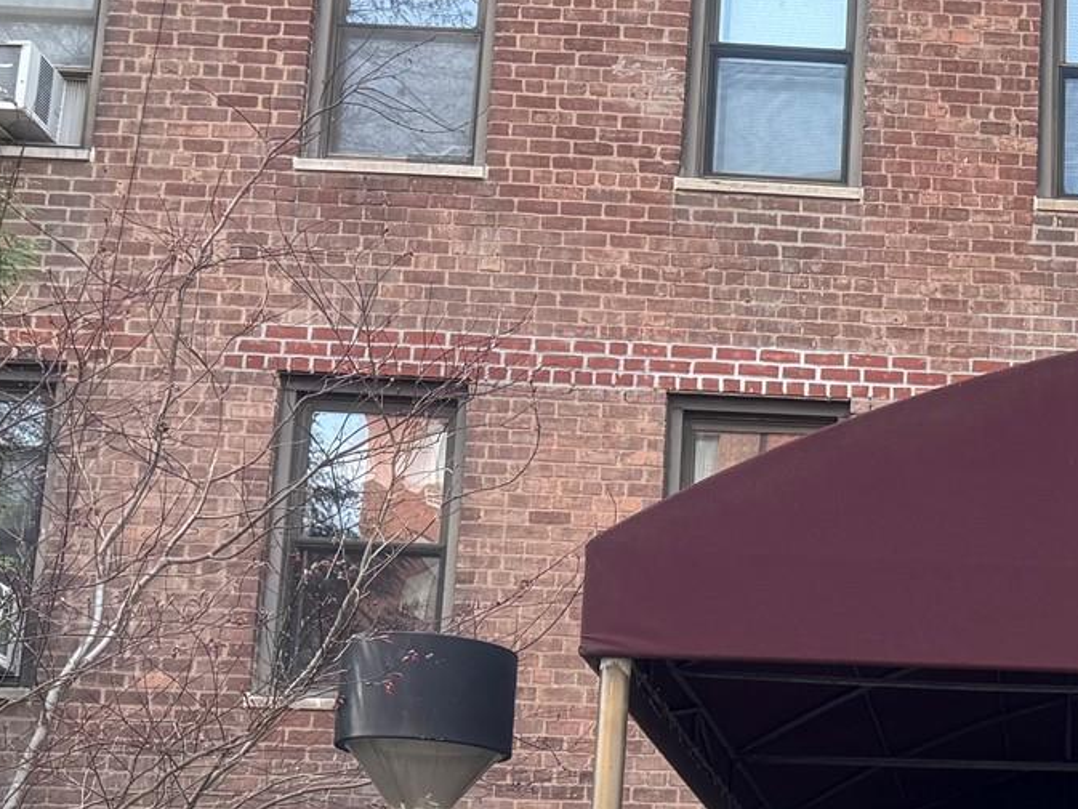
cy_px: 811
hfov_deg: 24.6
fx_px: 2274
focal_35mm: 73
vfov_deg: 19.6
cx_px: 1230
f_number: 1.78
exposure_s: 1/216
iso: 64
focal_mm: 6.76
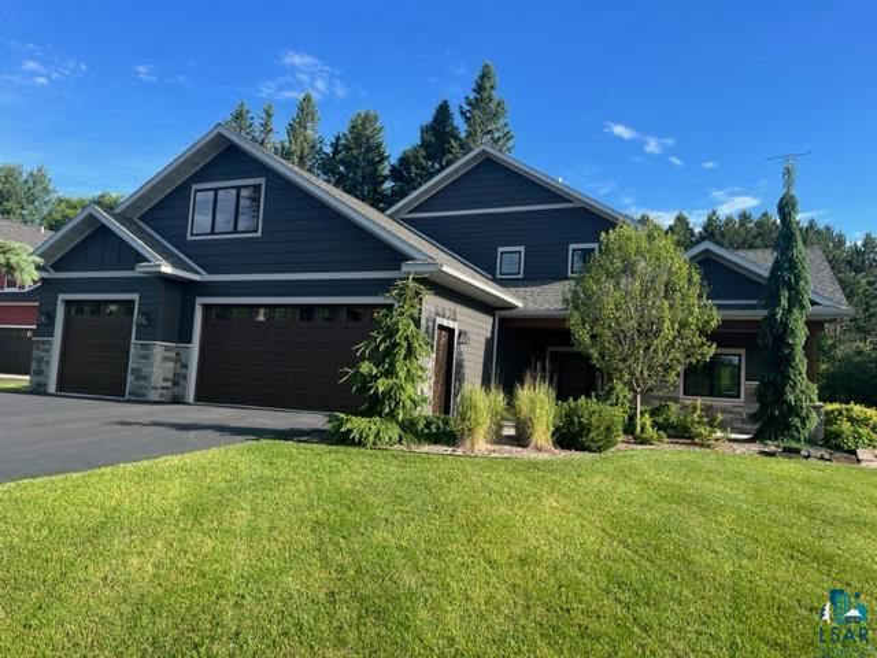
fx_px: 659
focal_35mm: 26
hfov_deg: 67.3
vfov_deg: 53.1
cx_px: 438
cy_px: 329
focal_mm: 5.1
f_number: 1.6
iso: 50
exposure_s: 1/1309
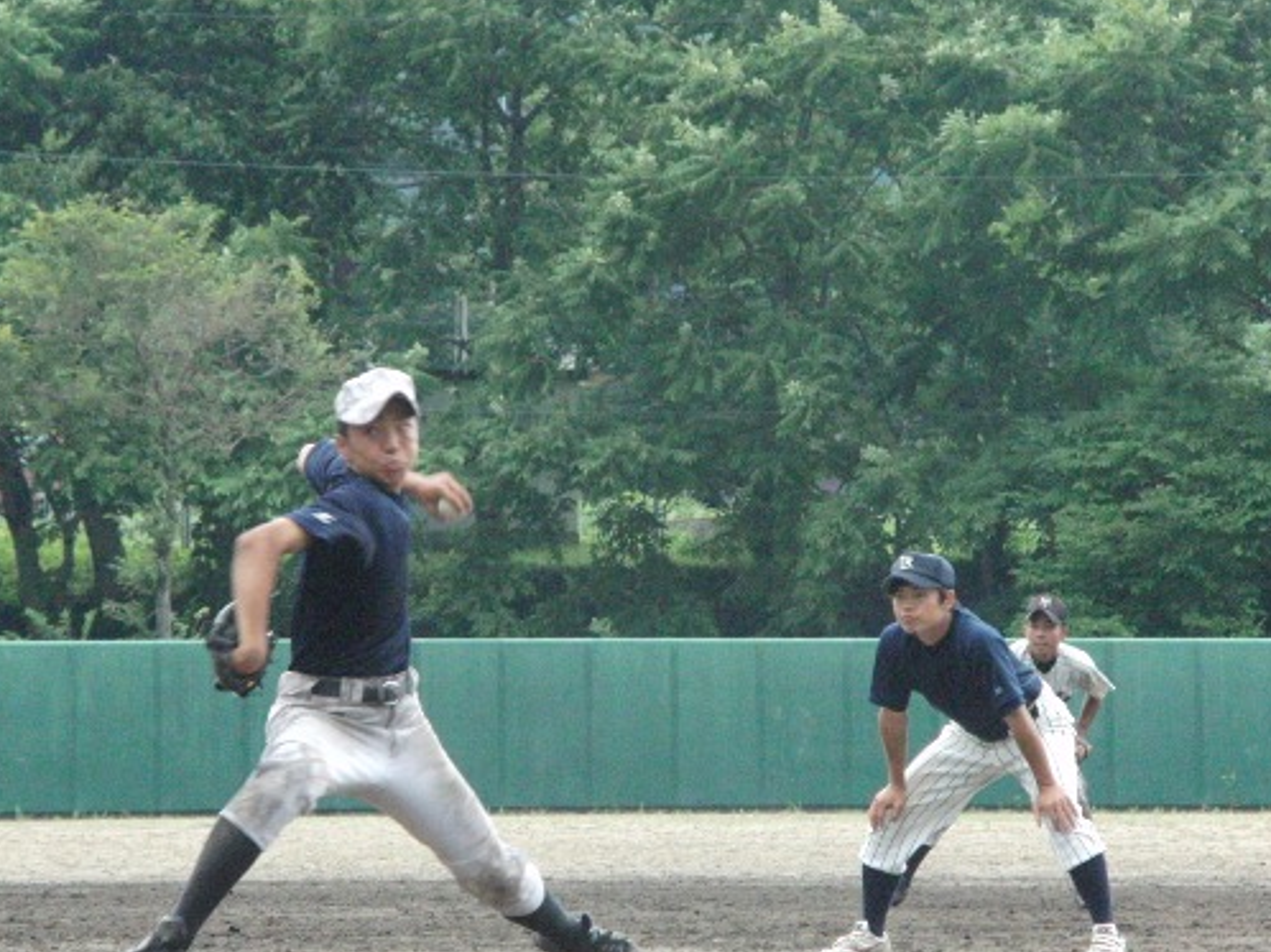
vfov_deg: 5.8
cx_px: 470
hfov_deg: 7.7
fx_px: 9395
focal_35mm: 256
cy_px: 513
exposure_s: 1/320
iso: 800
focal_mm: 35.1
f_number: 4.3
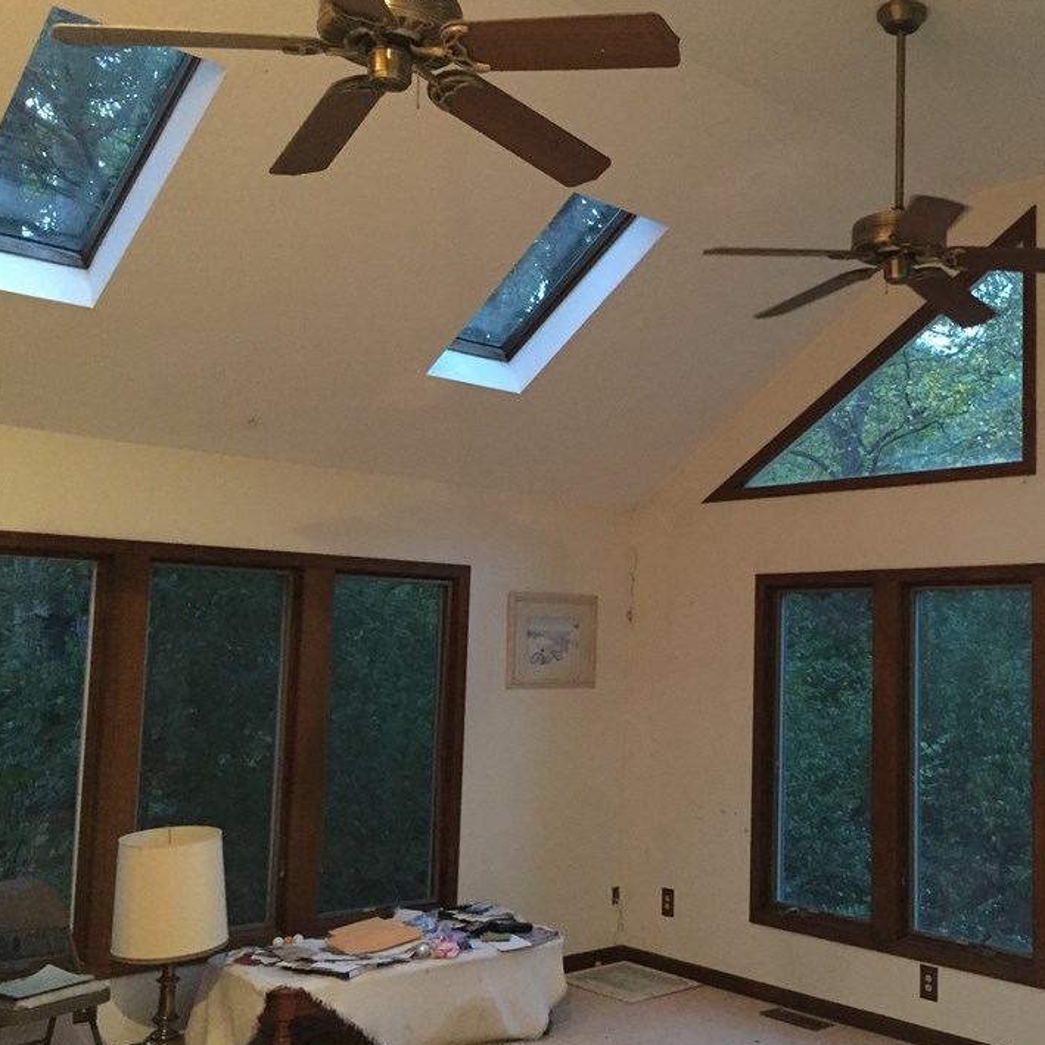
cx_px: 699
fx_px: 1264
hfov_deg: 44.3
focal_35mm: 37
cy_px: 544
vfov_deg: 44.9
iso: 500
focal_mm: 4.15
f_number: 2.2
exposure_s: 1/15
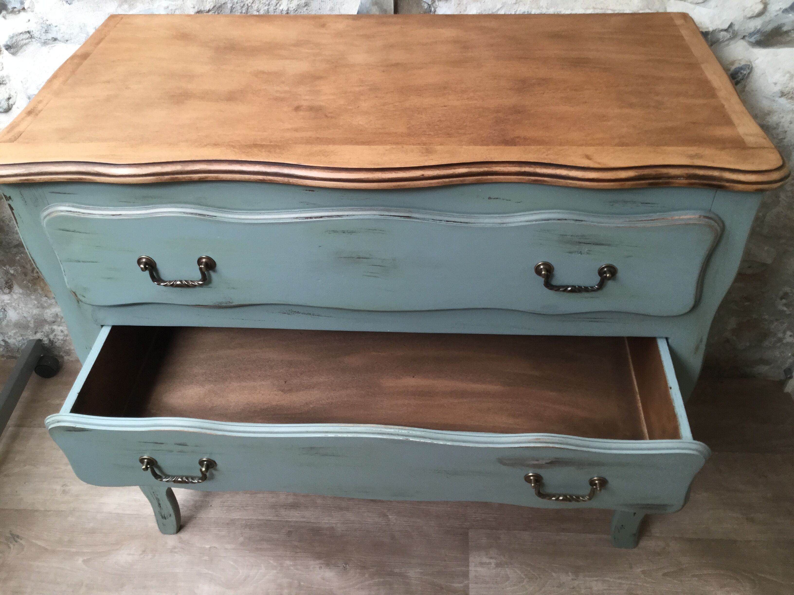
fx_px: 711
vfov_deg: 45.4
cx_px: 397
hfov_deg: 58.4
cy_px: 298
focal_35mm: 31
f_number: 2.4
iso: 32
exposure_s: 1/33
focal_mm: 3.3
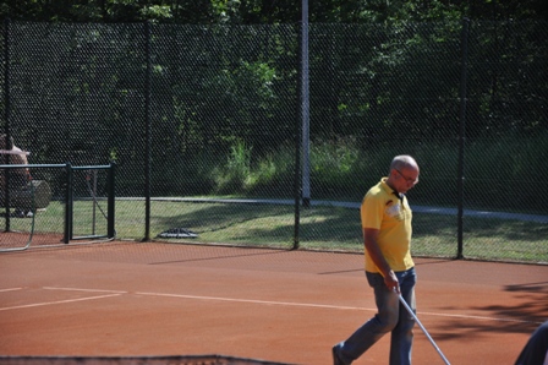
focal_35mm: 158
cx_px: 274
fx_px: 2396
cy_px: 182
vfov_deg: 8.7
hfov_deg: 13.0
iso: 400
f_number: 5.6
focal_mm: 105
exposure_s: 1/1600
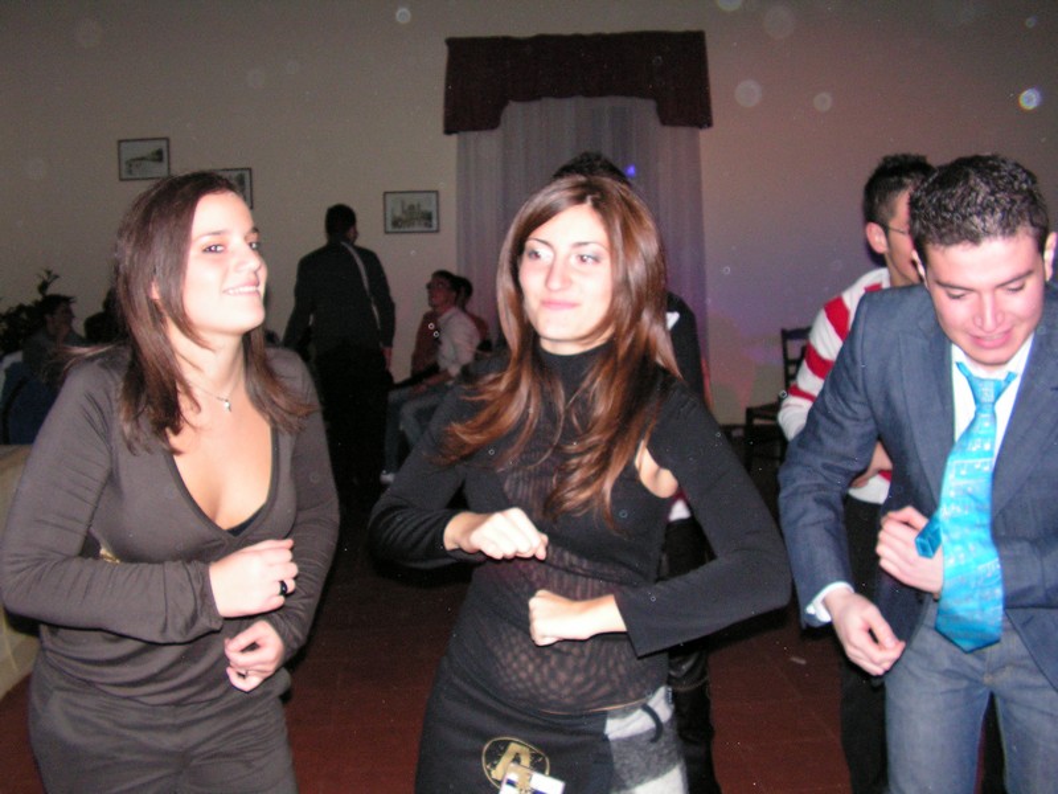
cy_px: 397
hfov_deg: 51.4
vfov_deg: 39.7
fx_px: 1100
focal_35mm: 36
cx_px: 529
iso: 200
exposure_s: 1/40
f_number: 3.2
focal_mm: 6
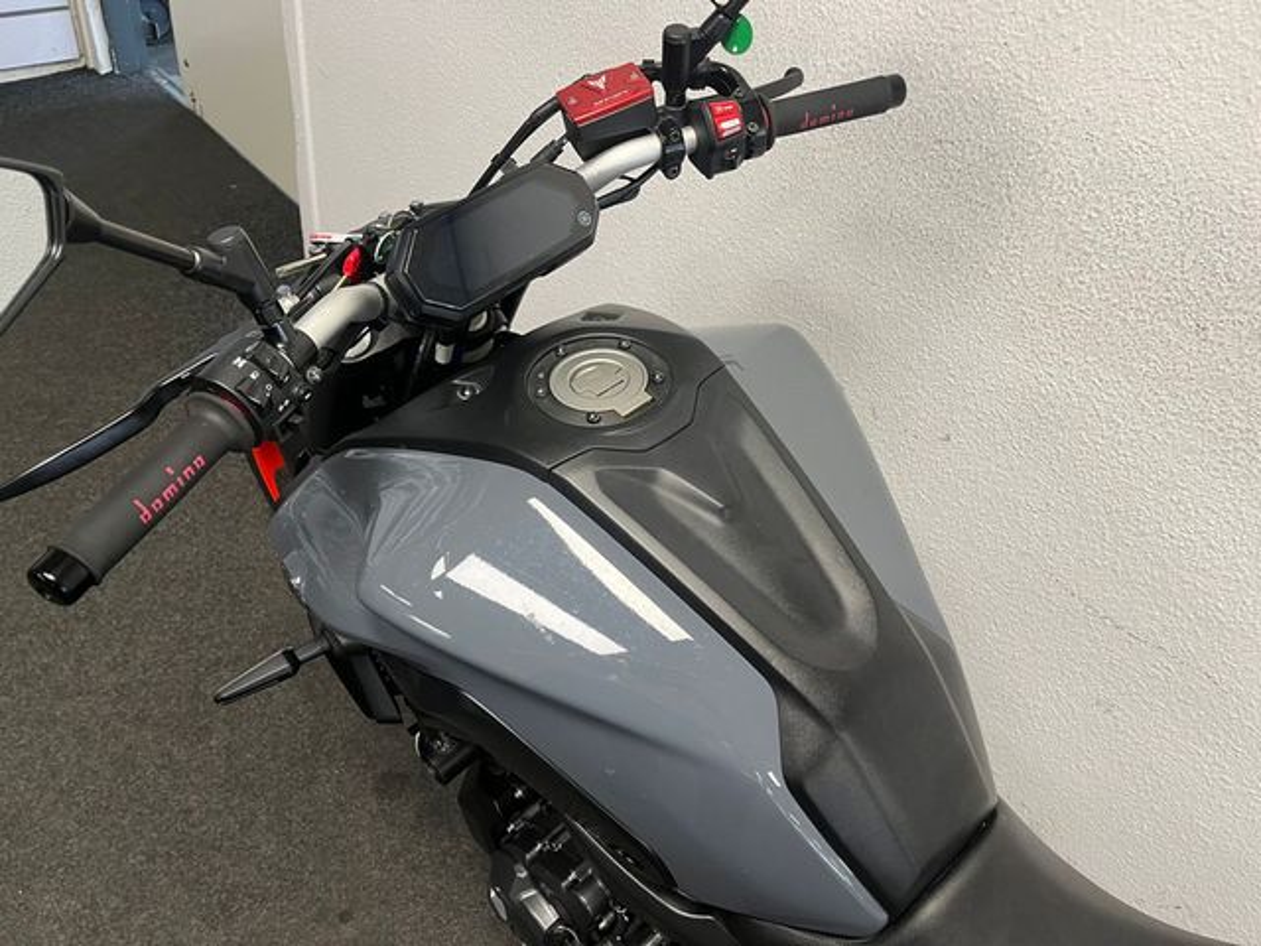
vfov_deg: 53.1
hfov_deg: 67.3
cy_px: 473
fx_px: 947
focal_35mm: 26
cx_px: 630
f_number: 1.6
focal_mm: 5.1
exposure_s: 1/50
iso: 80
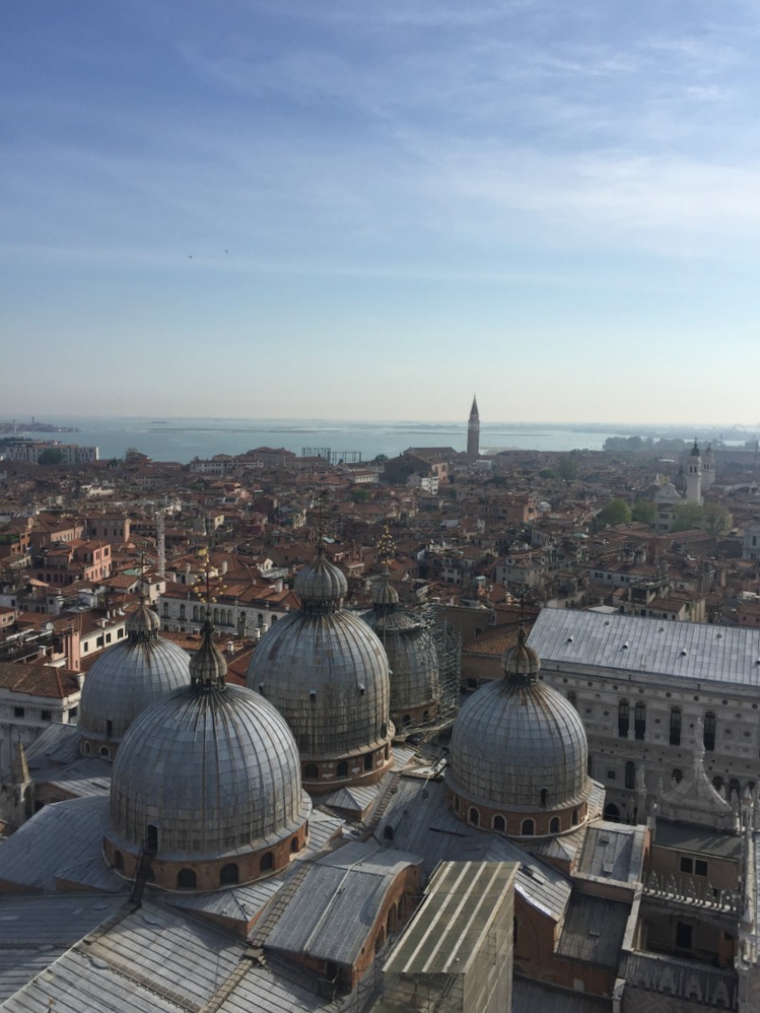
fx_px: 849
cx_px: 380
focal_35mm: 29
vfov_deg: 61.7
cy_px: 506
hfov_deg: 48.2
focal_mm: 4.15
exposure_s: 1/3300
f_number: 2.2
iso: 32
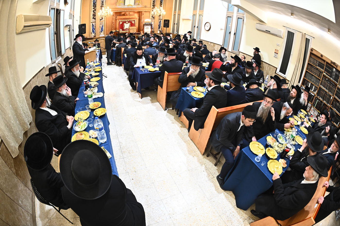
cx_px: 170
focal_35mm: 16
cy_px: 113
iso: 2500
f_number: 5
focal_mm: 16
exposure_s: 1/160
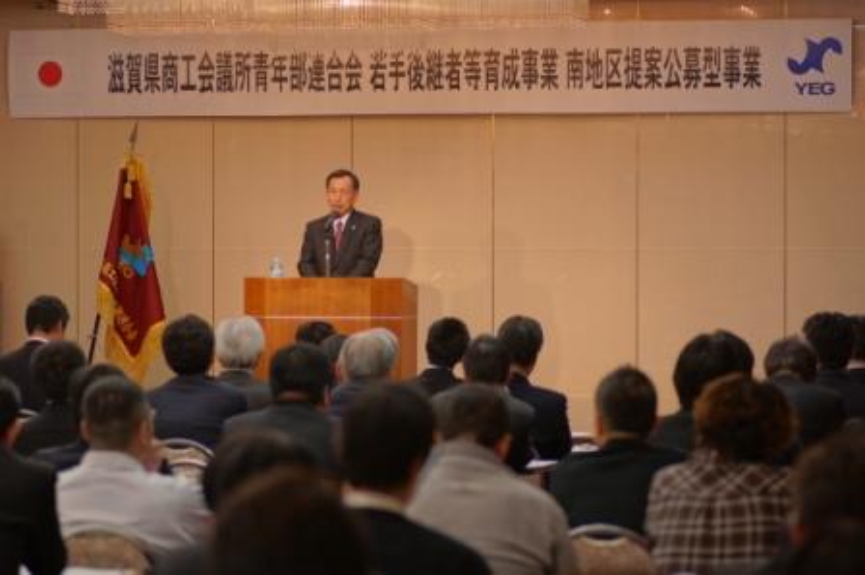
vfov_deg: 10.1
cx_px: 432
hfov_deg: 15.2
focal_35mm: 135
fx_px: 3241
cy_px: 288
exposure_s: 1/160
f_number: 2.8
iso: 500
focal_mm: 90
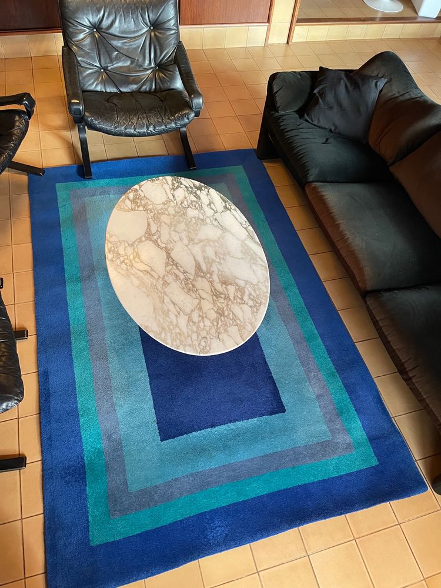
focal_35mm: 26
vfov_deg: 67.3
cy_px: 294
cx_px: 220
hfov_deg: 53.1
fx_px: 442
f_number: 1.6
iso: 400
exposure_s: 1/50
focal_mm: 5.1
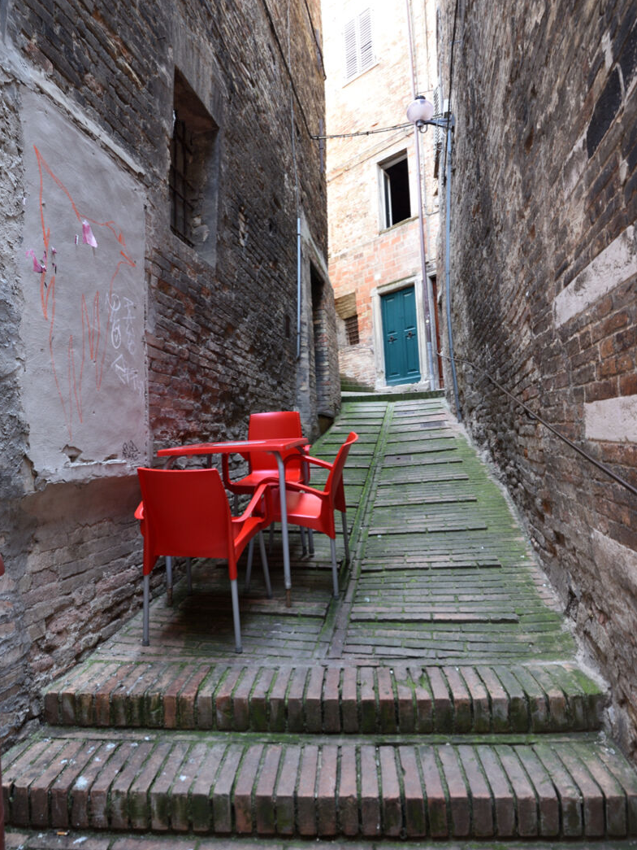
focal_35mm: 21
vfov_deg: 79.0
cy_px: 413
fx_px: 515
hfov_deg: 63.5
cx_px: 317
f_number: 7.1
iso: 500
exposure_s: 1/8
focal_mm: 19
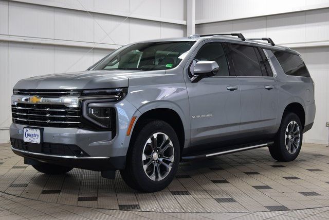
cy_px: 110
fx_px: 494
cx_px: 164
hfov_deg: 36.9
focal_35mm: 54
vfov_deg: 25.1
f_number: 6.3
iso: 400
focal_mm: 36
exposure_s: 1/15
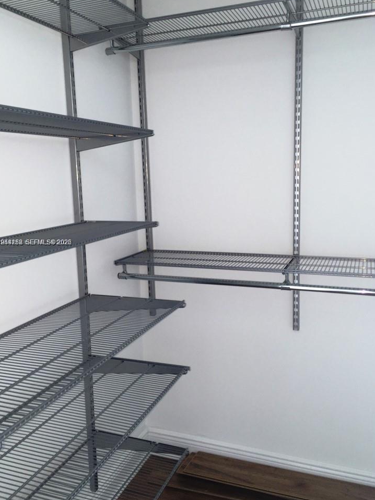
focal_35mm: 31
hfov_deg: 45.4
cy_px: 243
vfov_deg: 58.4
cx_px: 189
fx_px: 448
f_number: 2.2
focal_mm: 4.15
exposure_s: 1/30
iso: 40
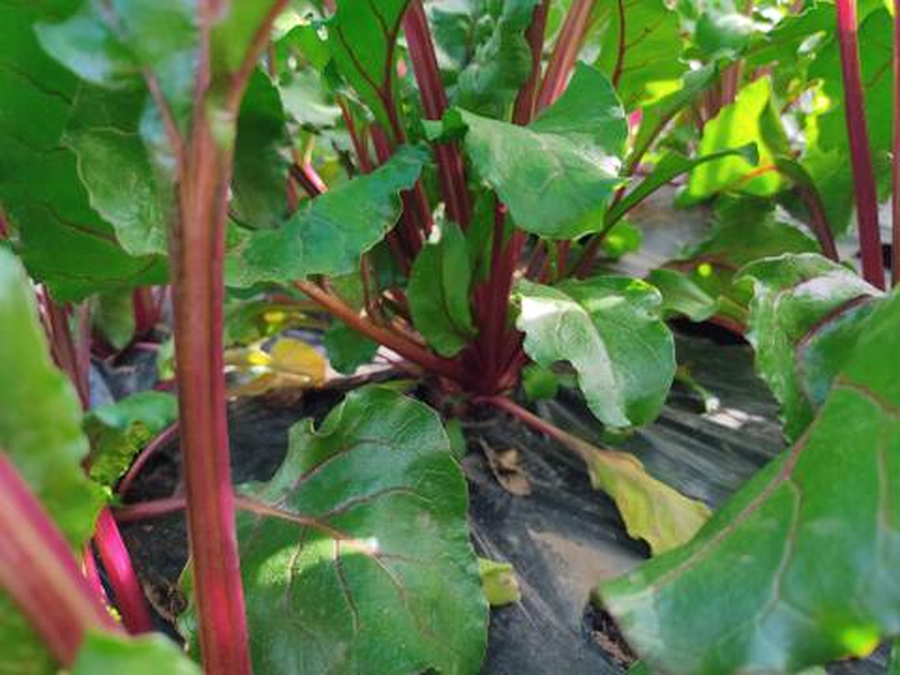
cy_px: 338
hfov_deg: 67.3
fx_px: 676
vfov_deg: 53.1
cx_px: 450
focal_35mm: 26
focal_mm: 4.74
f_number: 1.79
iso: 114
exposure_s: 1/100
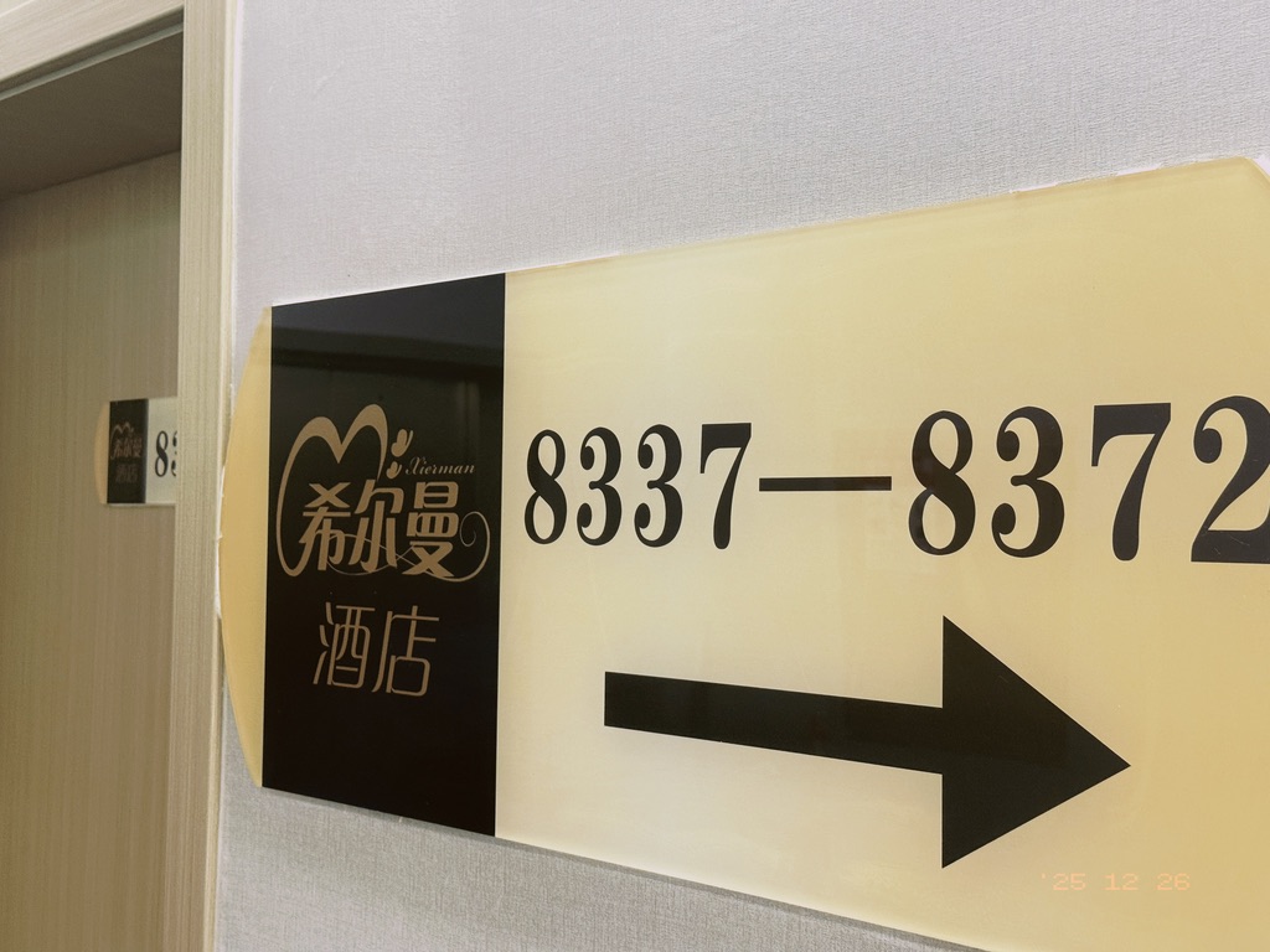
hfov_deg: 39.7
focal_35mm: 48
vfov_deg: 30.3
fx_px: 1761
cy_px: 476
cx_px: 635
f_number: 1.78
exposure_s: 1/50
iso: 160
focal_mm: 6.76
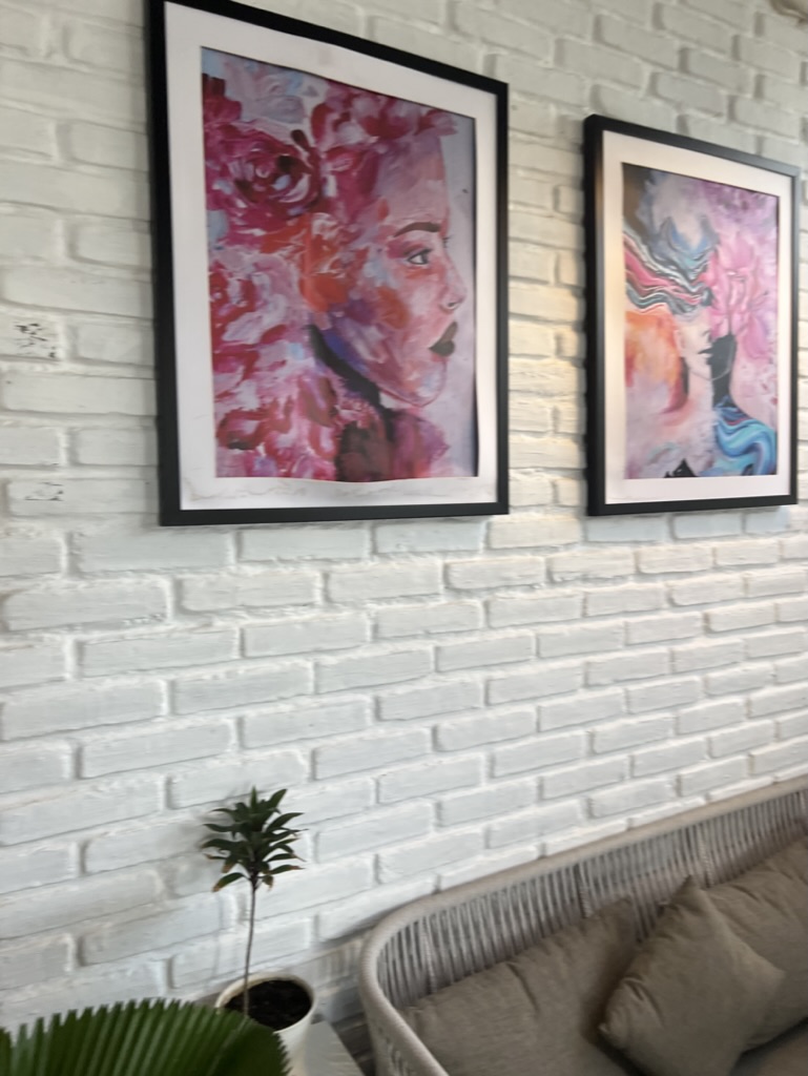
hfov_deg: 53.1
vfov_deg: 67.3
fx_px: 809
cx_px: 404
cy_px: 538
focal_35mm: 26
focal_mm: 5.7
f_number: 1.5
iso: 80
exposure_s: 1/121
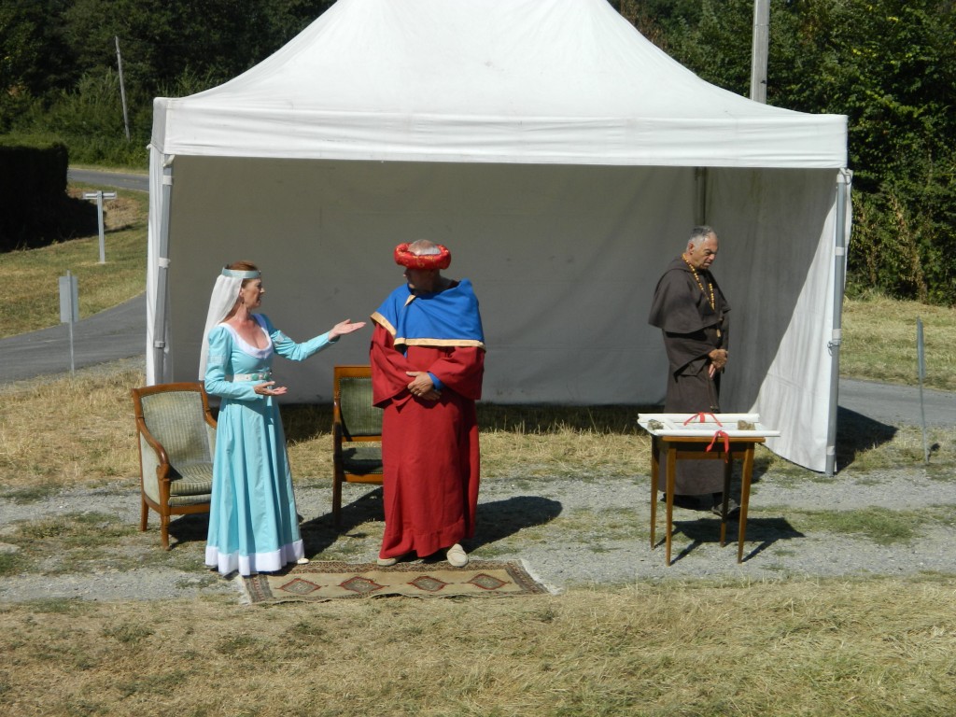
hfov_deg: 27.8
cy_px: 358
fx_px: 1933
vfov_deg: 21.0
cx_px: 478
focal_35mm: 70
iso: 80
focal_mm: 12.6
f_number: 11.4
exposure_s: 1/160
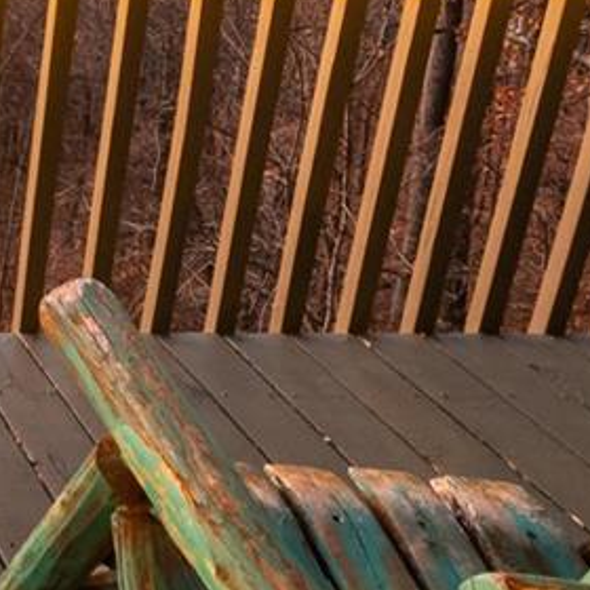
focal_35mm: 59
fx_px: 1138
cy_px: -3
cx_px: -461
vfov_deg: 27.4
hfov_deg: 20.7
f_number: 18
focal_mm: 19
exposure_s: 2.5
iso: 800
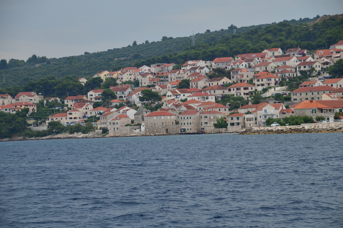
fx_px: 1212
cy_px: 114
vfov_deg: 10.7
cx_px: 172
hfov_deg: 16.1
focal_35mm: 128
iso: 250
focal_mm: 85
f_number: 5.6
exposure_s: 1/500
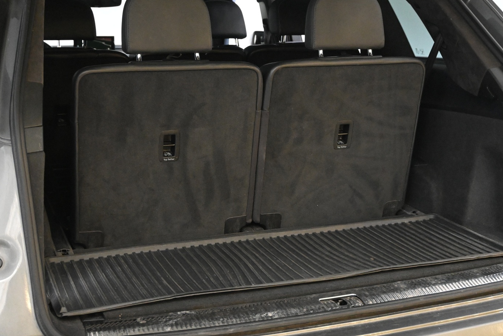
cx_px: 276
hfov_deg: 36.9
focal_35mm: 54
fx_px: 753
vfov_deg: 25.1
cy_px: 140
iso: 5600
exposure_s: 1/50
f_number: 4.8
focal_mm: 30.5
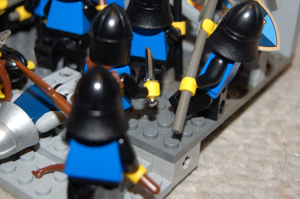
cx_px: 141
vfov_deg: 20.9
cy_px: 64
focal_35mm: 65
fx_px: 539
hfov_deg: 31.1
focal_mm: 31
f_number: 4.5
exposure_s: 1/60
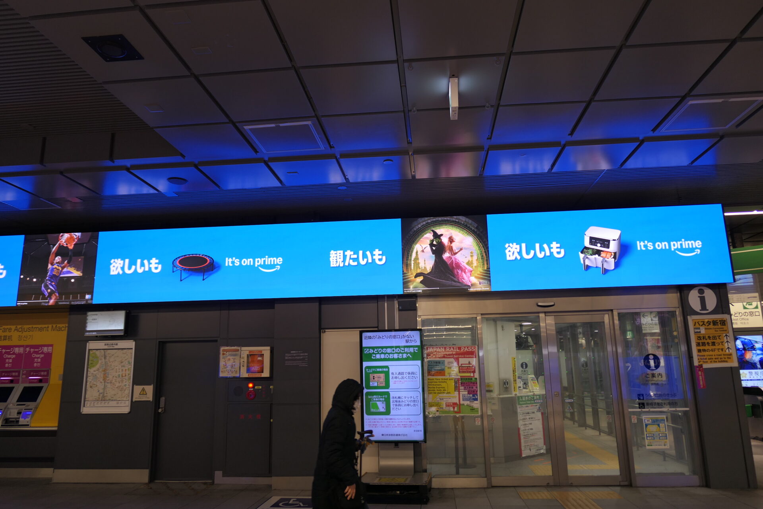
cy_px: 254
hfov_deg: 73.7
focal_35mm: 24
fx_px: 509
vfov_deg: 53.1
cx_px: 382
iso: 125
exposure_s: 1/125
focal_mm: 8.8
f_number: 1.8
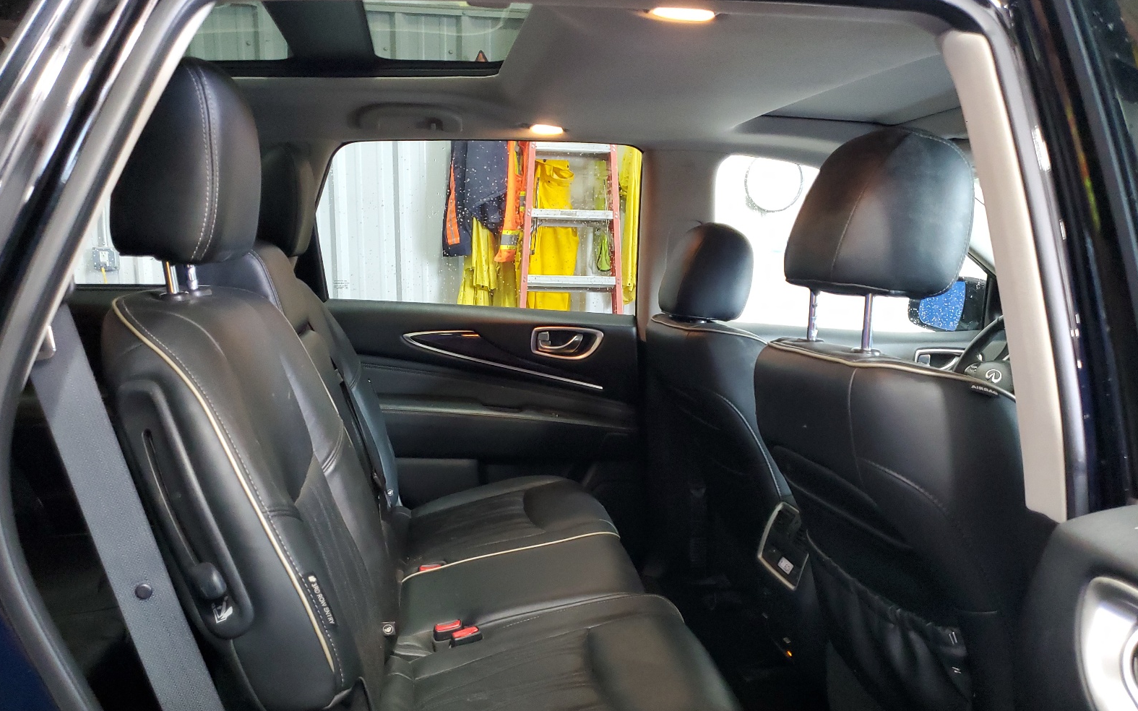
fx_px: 868
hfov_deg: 66.5
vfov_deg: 44.3
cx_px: 564
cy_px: 427
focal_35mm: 28
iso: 344
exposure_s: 1/30
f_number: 1.5
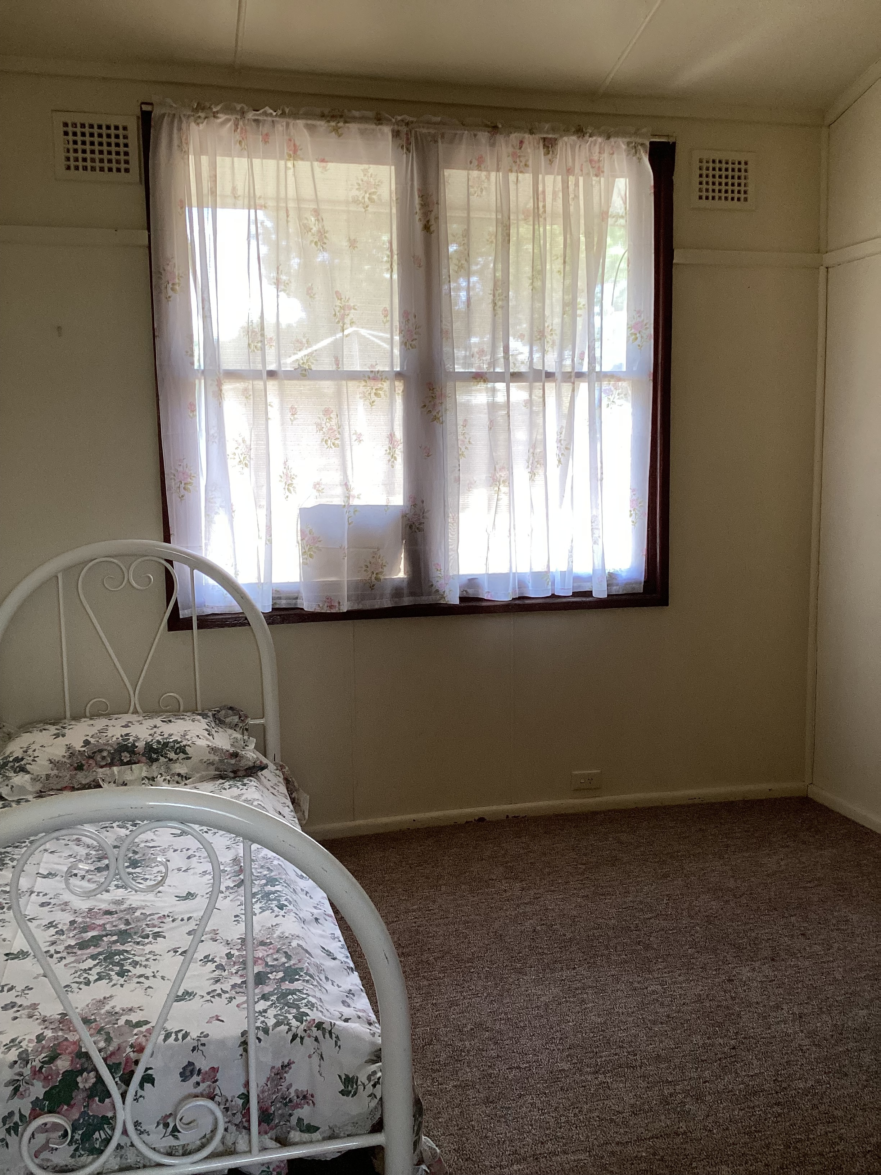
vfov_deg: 58.4
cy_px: 588
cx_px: 440
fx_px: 1052
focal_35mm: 31
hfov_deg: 45.4
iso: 100
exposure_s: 1/120
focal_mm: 3.3
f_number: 2.4
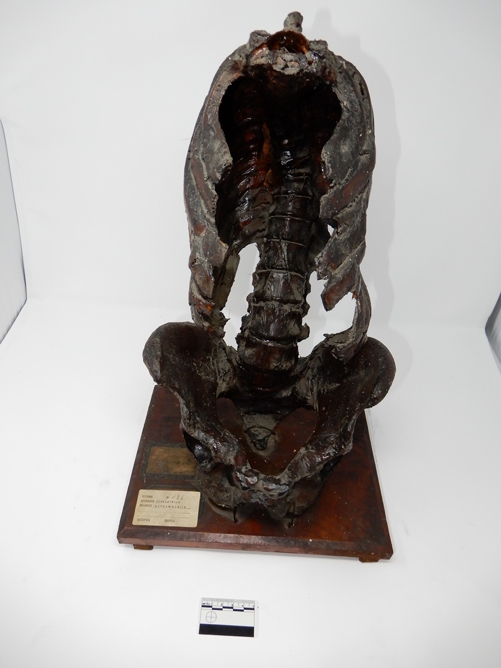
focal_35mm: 24
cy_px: 334
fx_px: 463
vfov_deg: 71.6
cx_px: 250
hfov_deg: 56.8
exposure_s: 1/100
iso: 160
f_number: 3.4
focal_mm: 4.3
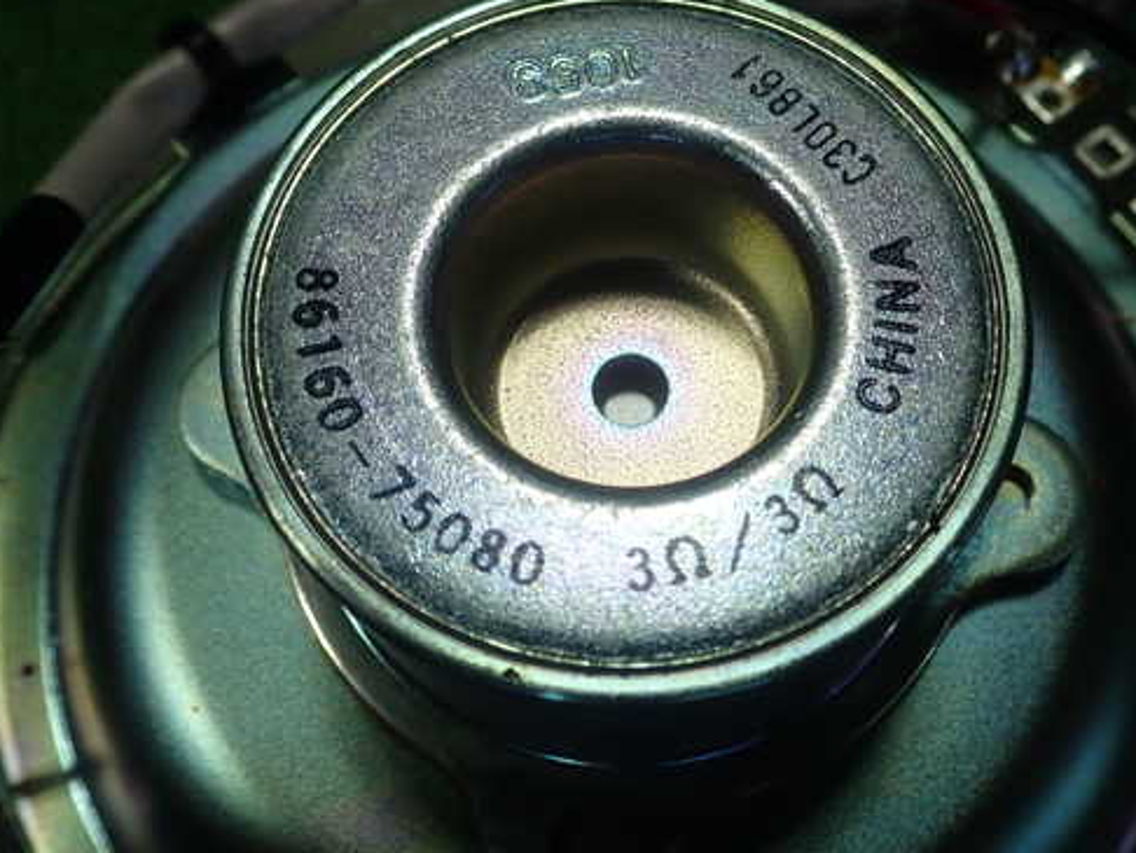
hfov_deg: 50.0
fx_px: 1215
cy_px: 407
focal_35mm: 37
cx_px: 647
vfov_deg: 38.7
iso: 100
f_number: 3.2
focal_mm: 5.5
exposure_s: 1/160
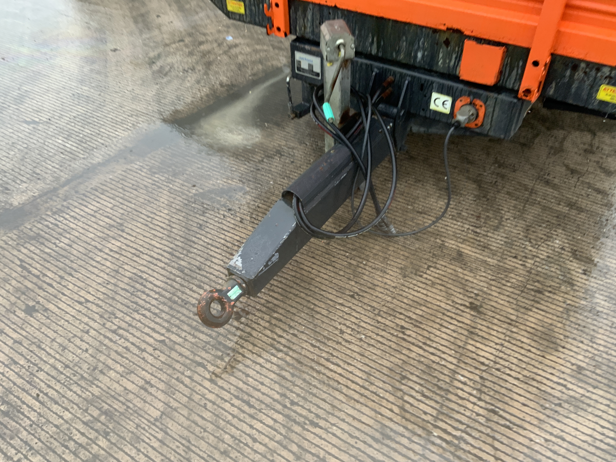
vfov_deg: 48.2
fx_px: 516
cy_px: 231
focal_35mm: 29
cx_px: 308
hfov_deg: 61.7
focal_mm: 3
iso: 64
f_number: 1.8
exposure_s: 1/66
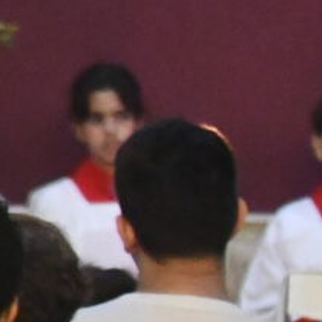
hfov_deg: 1.1
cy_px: 293
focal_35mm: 1633
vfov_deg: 1.1
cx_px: 1027
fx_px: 17186
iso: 6400
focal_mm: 140
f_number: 5.6
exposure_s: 1/250
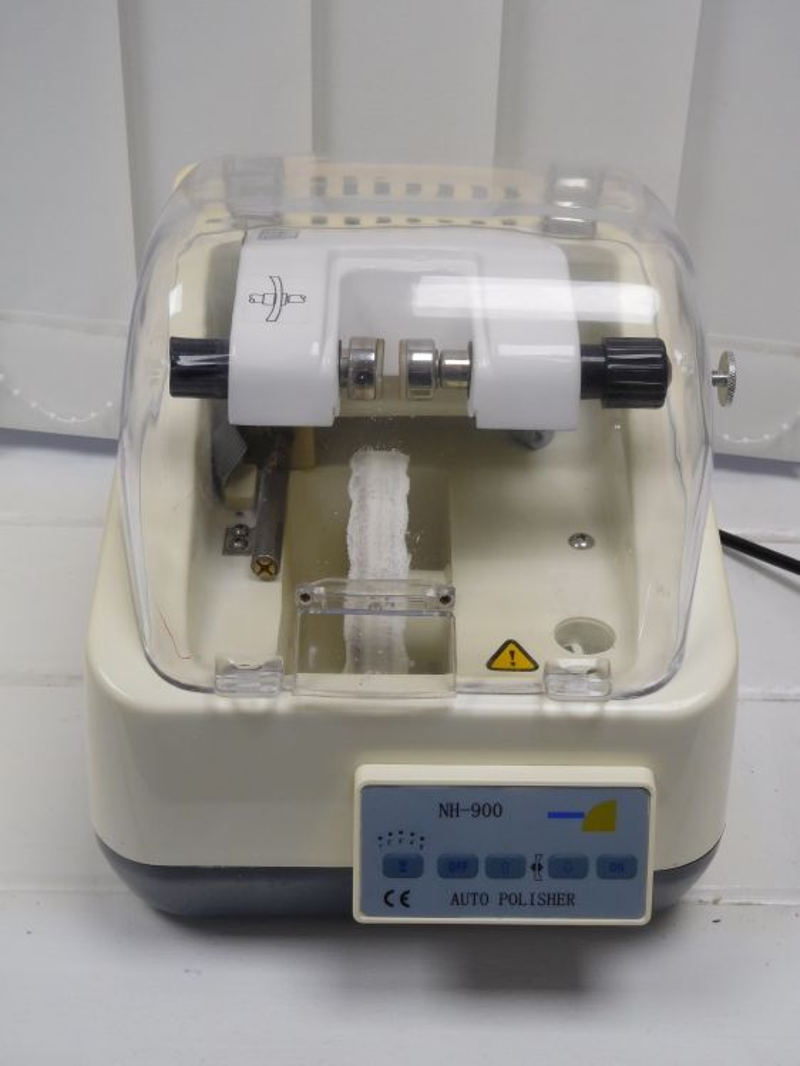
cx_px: 400
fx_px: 1694
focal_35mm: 55
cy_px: 533
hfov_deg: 26.6
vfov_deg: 34.9
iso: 125
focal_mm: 9.8
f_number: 4.2
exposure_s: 1/30
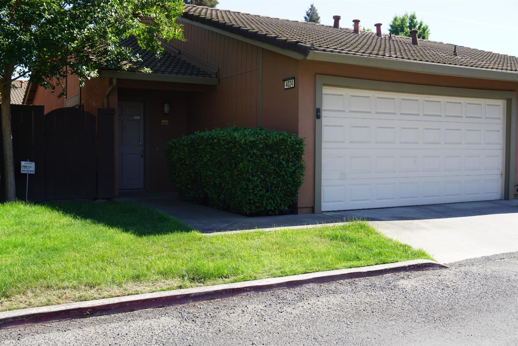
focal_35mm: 38
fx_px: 540
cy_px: 173
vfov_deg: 35.5
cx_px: 259
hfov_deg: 51.3
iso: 100
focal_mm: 25
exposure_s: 1/80
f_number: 8
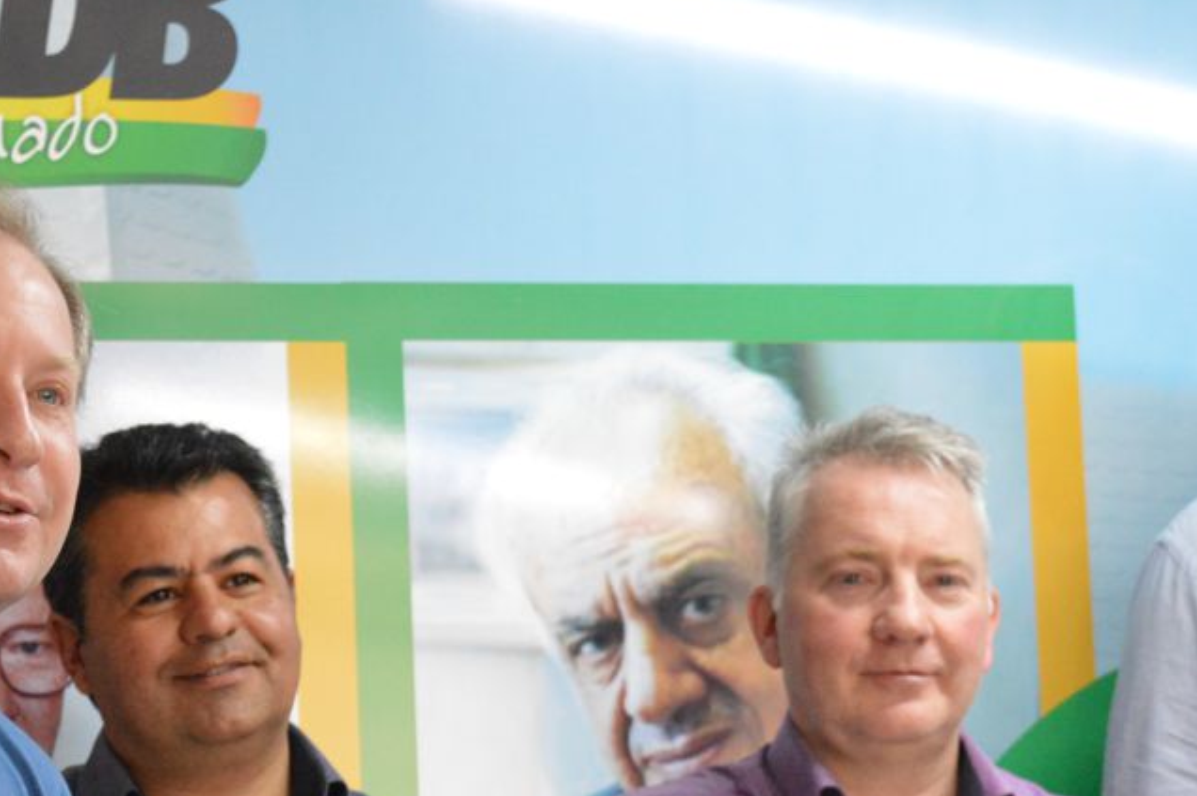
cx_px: 192
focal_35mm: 118
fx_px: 3920
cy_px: 614
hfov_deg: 17.2
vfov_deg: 11.6
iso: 3200
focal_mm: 40
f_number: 7.1
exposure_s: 1/100
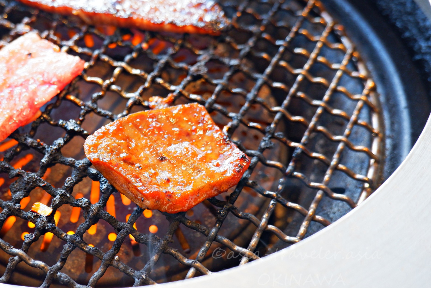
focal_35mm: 52
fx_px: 622
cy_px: 111
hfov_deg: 37.7
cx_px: 137
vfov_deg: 25.9
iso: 800
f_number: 4.4
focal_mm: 25.6
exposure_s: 1/52
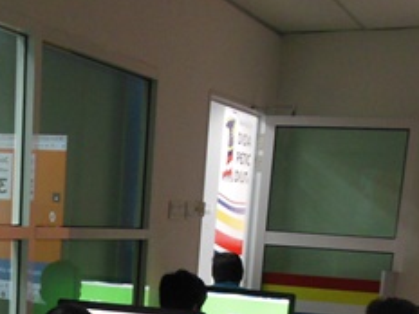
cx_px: 88
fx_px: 835
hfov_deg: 27.6
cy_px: 420
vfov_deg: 19.5
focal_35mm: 69
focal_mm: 4.5
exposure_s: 1/40
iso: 400
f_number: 3.2
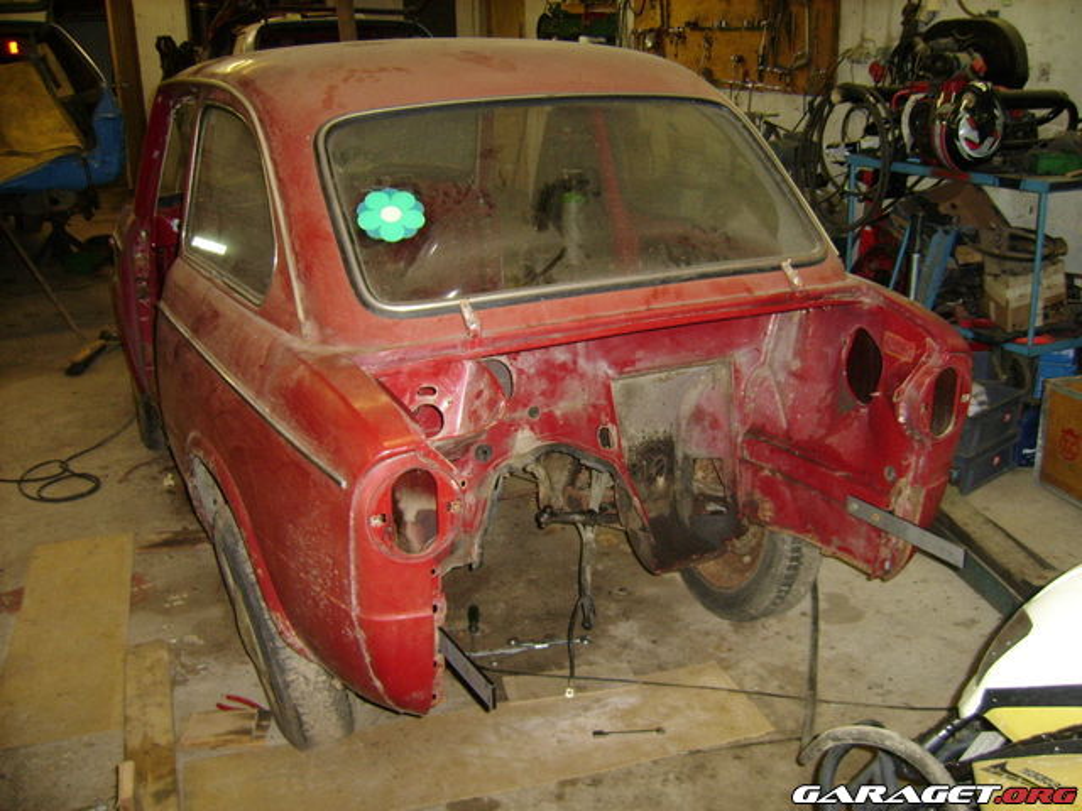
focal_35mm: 35
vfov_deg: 40.7
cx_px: 541
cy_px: 406
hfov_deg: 52.6
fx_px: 1094
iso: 200
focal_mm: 5.95
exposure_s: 1/30
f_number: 2.8
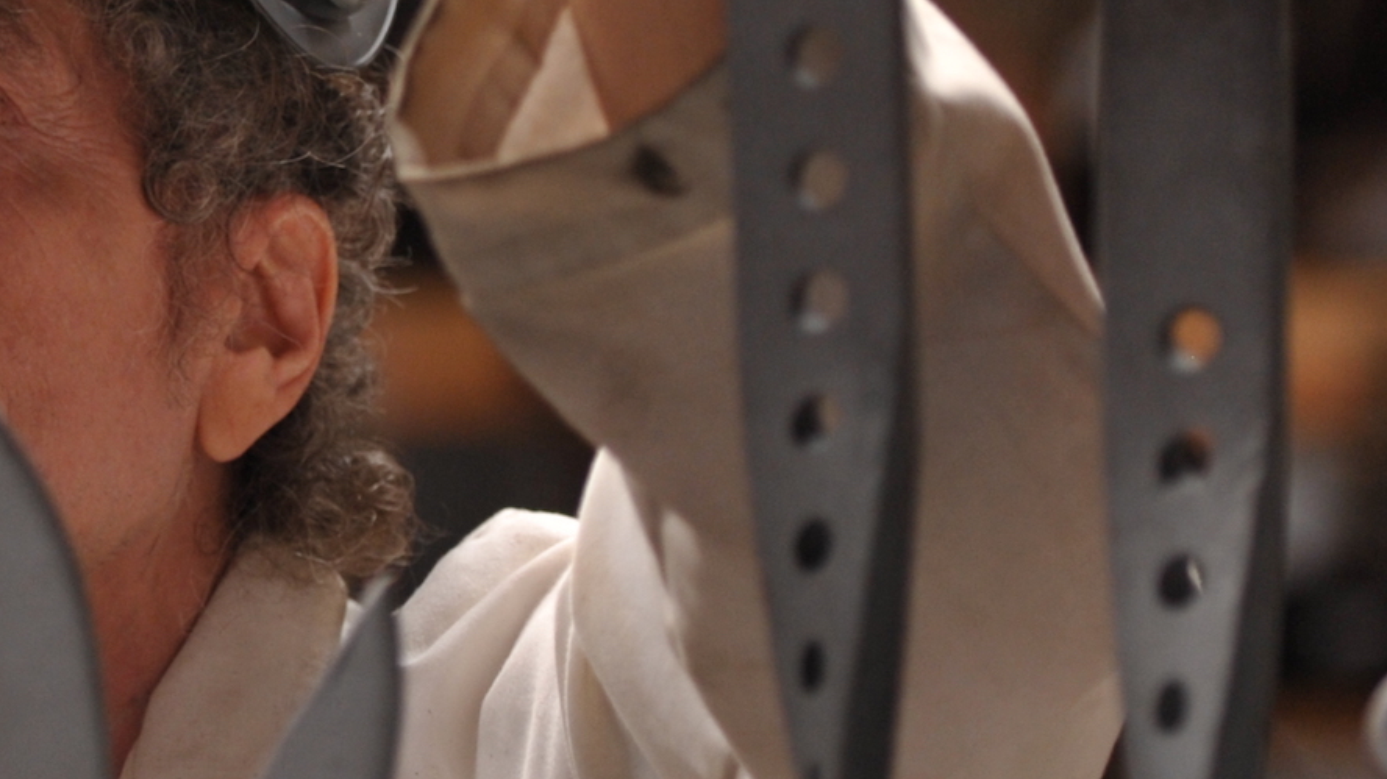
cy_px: 187
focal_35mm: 336
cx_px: -153
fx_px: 12354
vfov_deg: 3.6
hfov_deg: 6.4
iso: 1000
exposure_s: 1/100
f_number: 2.8
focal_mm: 95
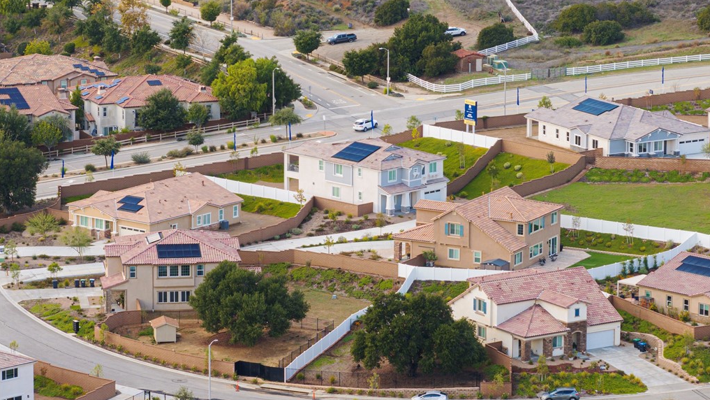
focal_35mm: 182
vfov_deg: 6.7
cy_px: 199
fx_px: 3426
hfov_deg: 11.8
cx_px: 356
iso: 100
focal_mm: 30.71
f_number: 3.4
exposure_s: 1/60
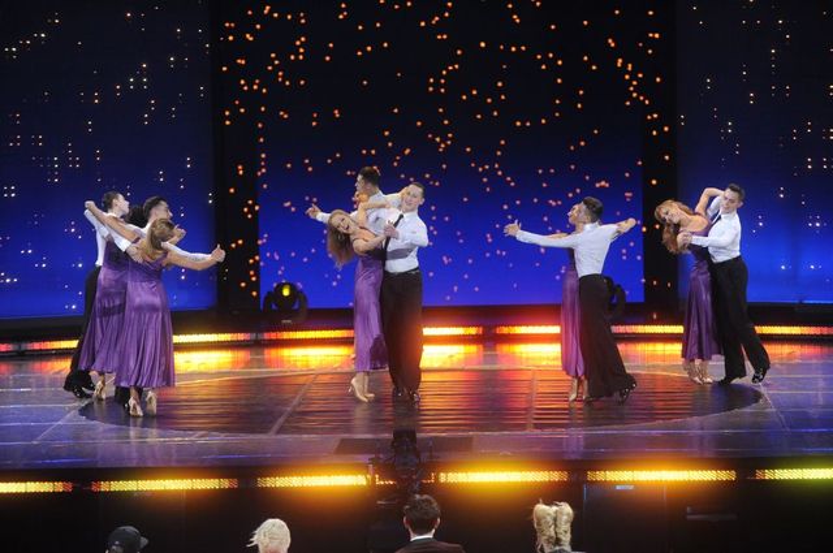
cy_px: 276
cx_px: 416
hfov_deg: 13.3
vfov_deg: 8.8
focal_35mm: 155
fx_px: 3582
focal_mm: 155
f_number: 4
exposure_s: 1/250
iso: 2500
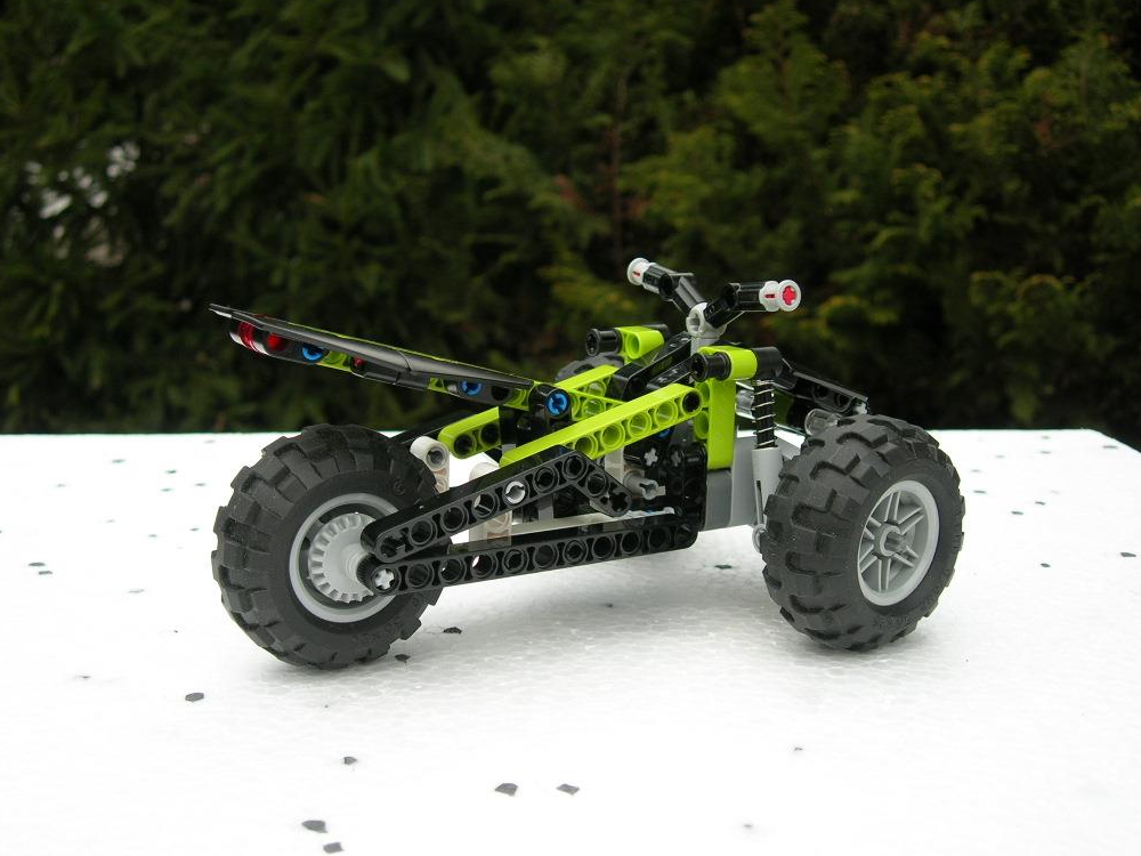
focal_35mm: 42
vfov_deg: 34.3
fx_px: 1384
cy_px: 423
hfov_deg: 44.8
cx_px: 577
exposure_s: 1/47
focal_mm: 8.5
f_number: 2.9
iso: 64
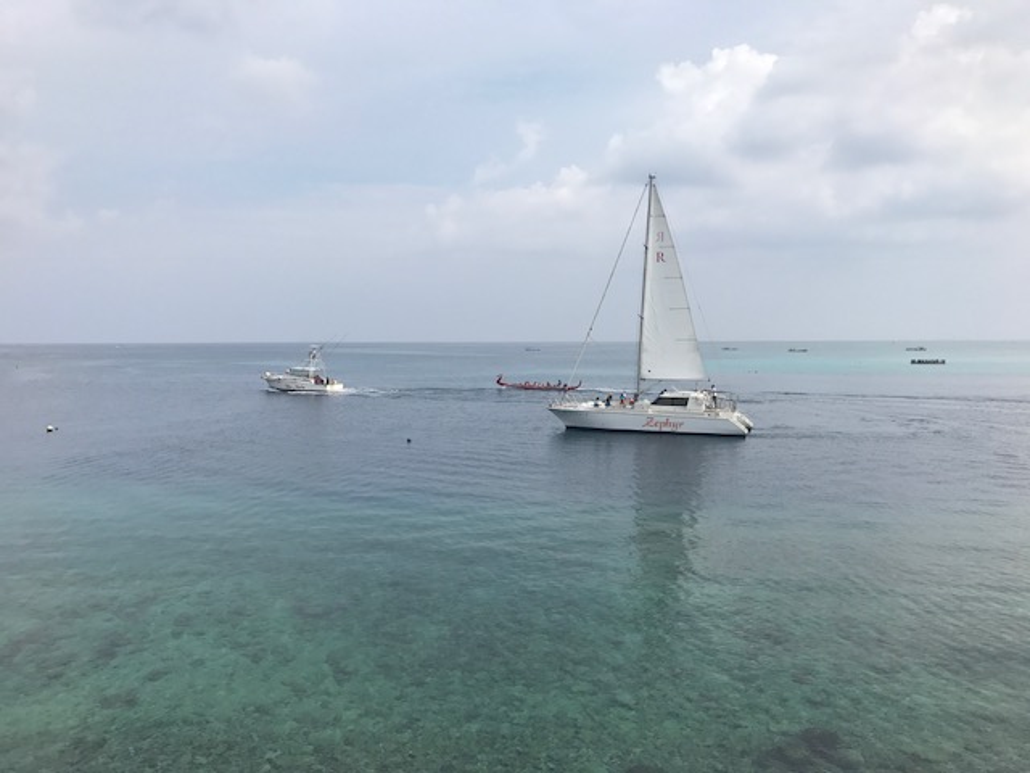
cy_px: 386
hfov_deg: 63.4
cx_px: 515
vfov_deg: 49.7
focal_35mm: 28
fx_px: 833
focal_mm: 3.99
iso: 20
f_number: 1.8
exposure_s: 1/3546
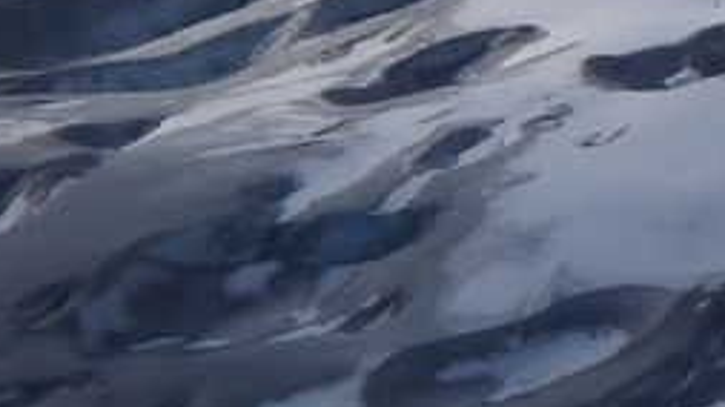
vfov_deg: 0.3
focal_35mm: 3580
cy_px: -542
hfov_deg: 0.6
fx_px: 68786
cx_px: 1513
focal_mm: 116
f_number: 6.3
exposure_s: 1/2000
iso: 100
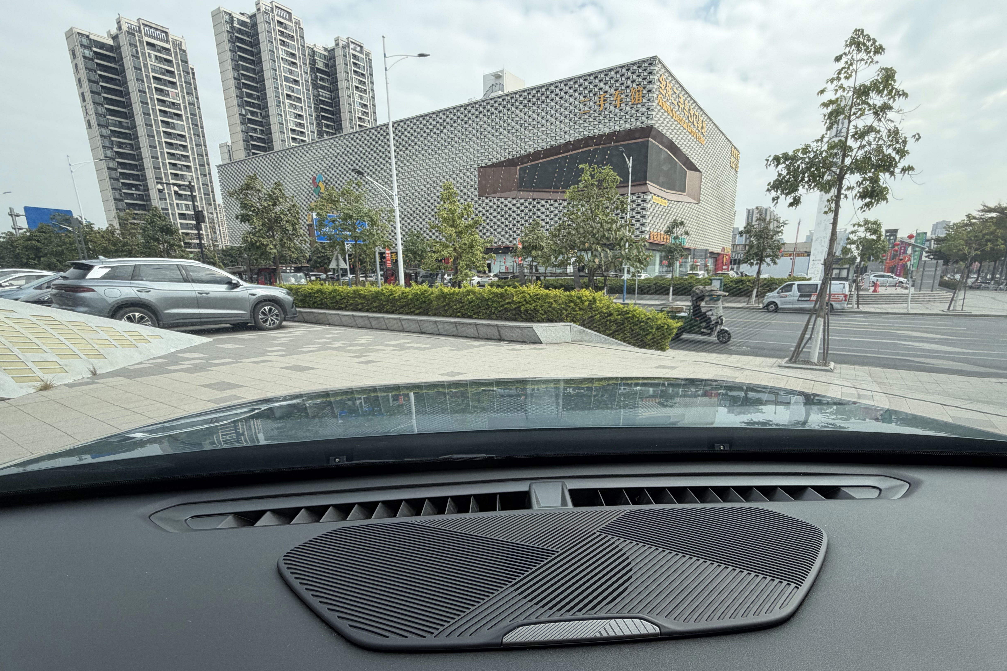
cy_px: 398
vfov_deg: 69.8
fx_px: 476
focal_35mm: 17
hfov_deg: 93.1
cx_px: 541
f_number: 2.2
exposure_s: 1/522
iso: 40
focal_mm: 2.22
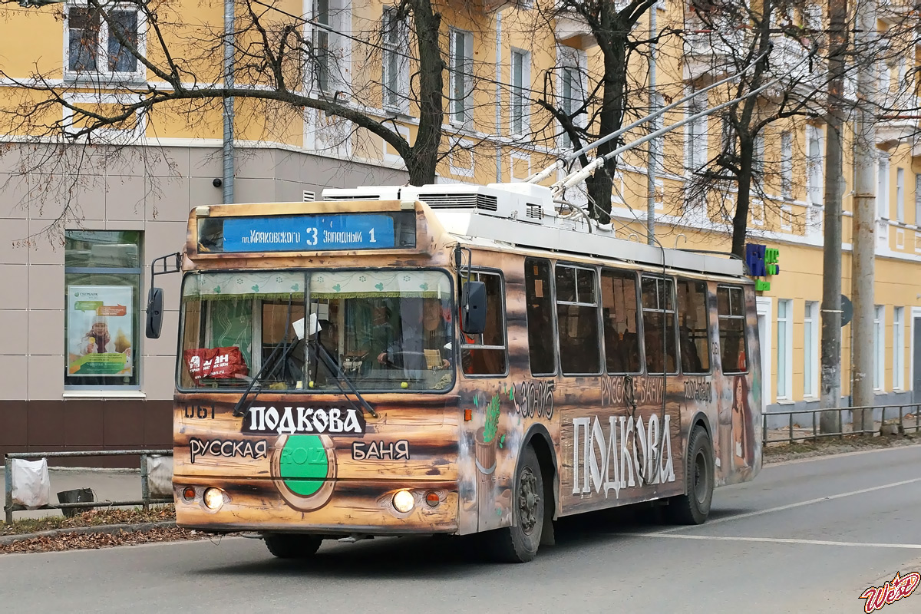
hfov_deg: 24.6
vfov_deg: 16.6
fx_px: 2110
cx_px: 460
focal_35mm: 82
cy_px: 307
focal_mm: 55
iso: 800
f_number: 5.6
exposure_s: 1/800
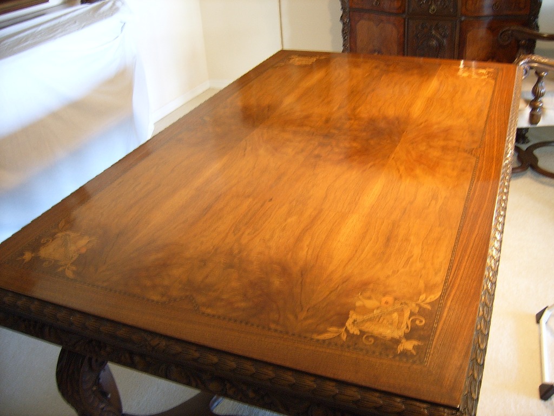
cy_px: 208
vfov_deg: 40.7
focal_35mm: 35
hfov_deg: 52.6
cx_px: 277
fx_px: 560
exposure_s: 1/8
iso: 100
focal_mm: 5.8
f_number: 2.8
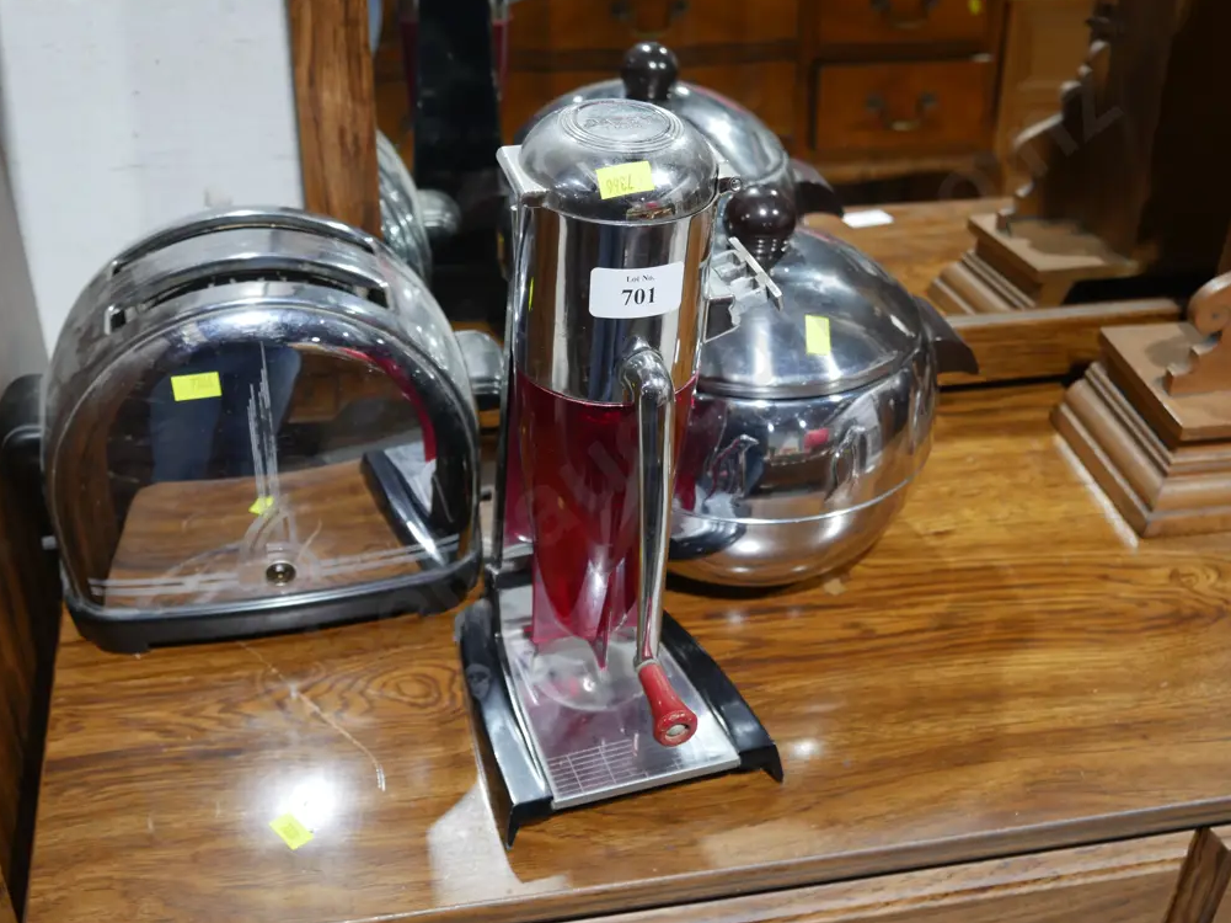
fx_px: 1529
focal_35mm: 43
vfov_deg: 33.6
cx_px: 603
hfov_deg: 43.9
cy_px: 469
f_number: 4.6
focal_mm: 21
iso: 640
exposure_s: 1/60
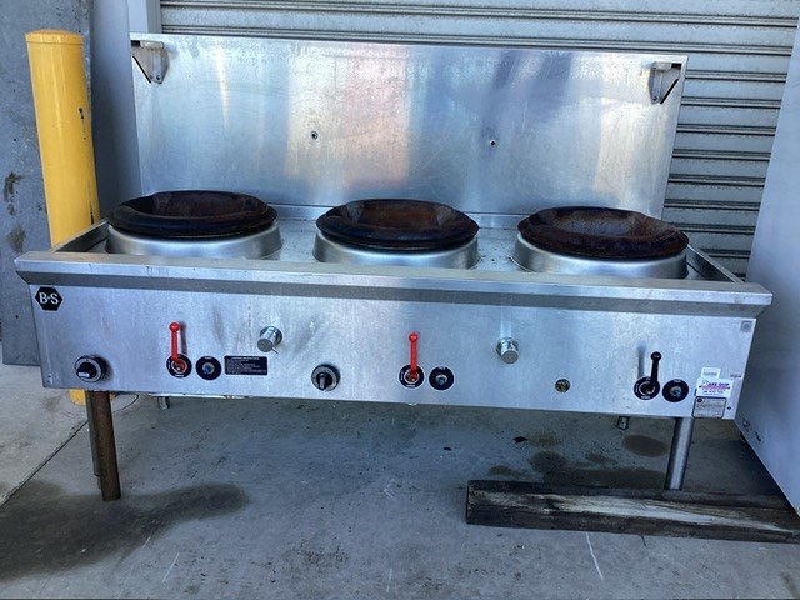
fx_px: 716
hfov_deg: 58.4
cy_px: 300
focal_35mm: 31
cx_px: 400
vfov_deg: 45.4
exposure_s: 1/100
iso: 32
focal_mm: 3.3
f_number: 2.4
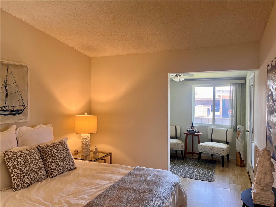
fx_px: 207
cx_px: 138
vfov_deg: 53.1
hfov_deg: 67.3
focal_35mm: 26
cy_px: 104
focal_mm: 5.1
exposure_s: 1/60
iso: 64
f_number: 1.6
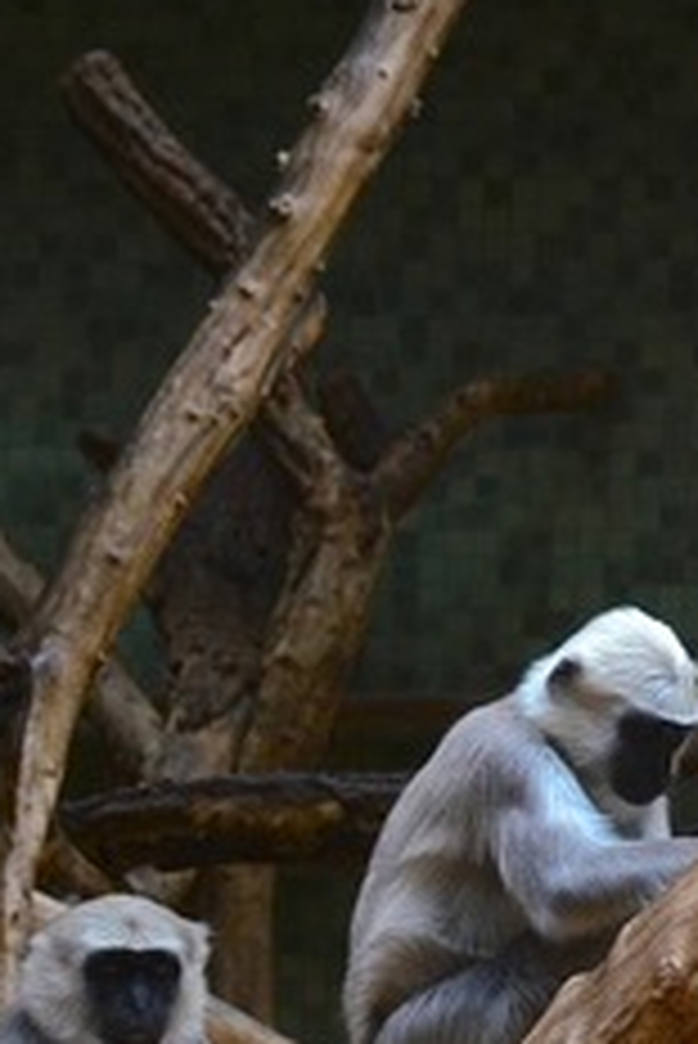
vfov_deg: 6.4
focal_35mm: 319
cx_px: 0
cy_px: 1148
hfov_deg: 4.3
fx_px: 9263
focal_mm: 90
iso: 1600
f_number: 8
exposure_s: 1/125
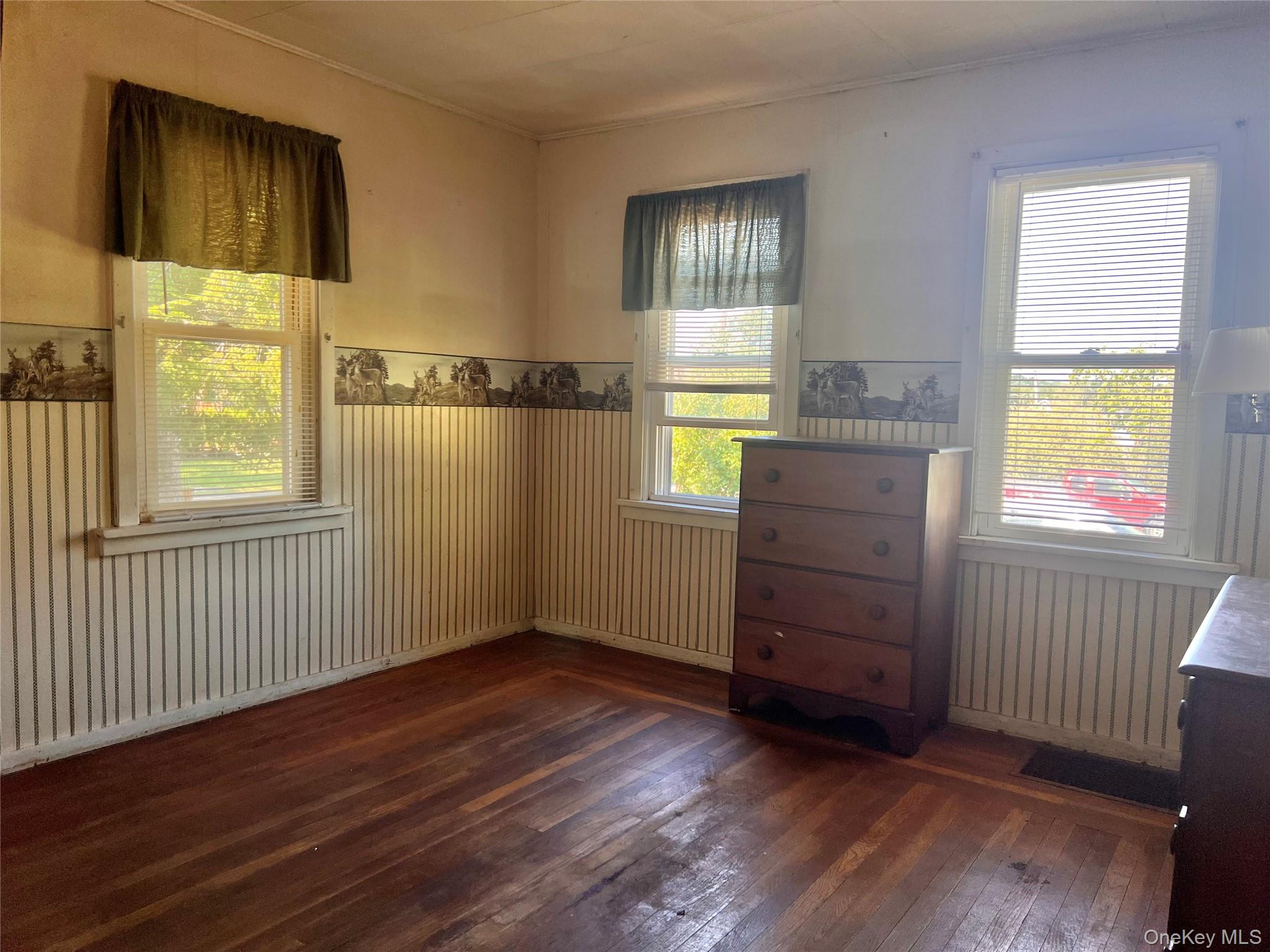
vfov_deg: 53.1
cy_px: 476
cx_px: 635
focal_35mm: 26
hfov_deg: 67.3
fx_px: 954
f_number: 1.5
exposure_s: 1/127
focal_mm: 5.7
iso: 32
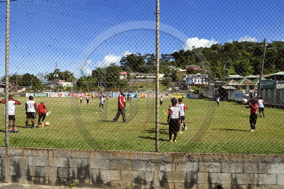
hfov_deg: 65.5
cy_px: 94
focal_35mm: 28
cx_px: 142
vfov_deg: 46.3
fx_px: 221
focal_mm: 28
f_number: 13
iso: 400
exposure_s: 1/640
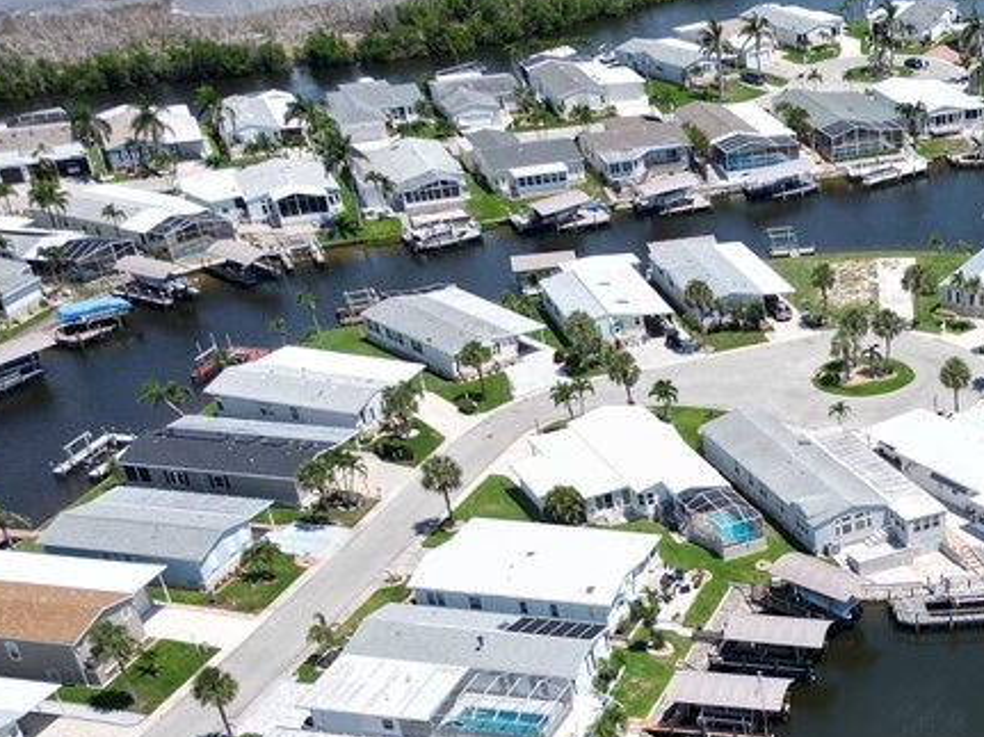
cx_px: 991
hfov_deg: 31.2
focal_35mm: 57
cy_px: 842
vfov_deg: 23.8
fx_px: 1620
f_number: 1.7
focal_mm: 6.72
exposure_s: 1/4000
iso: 100
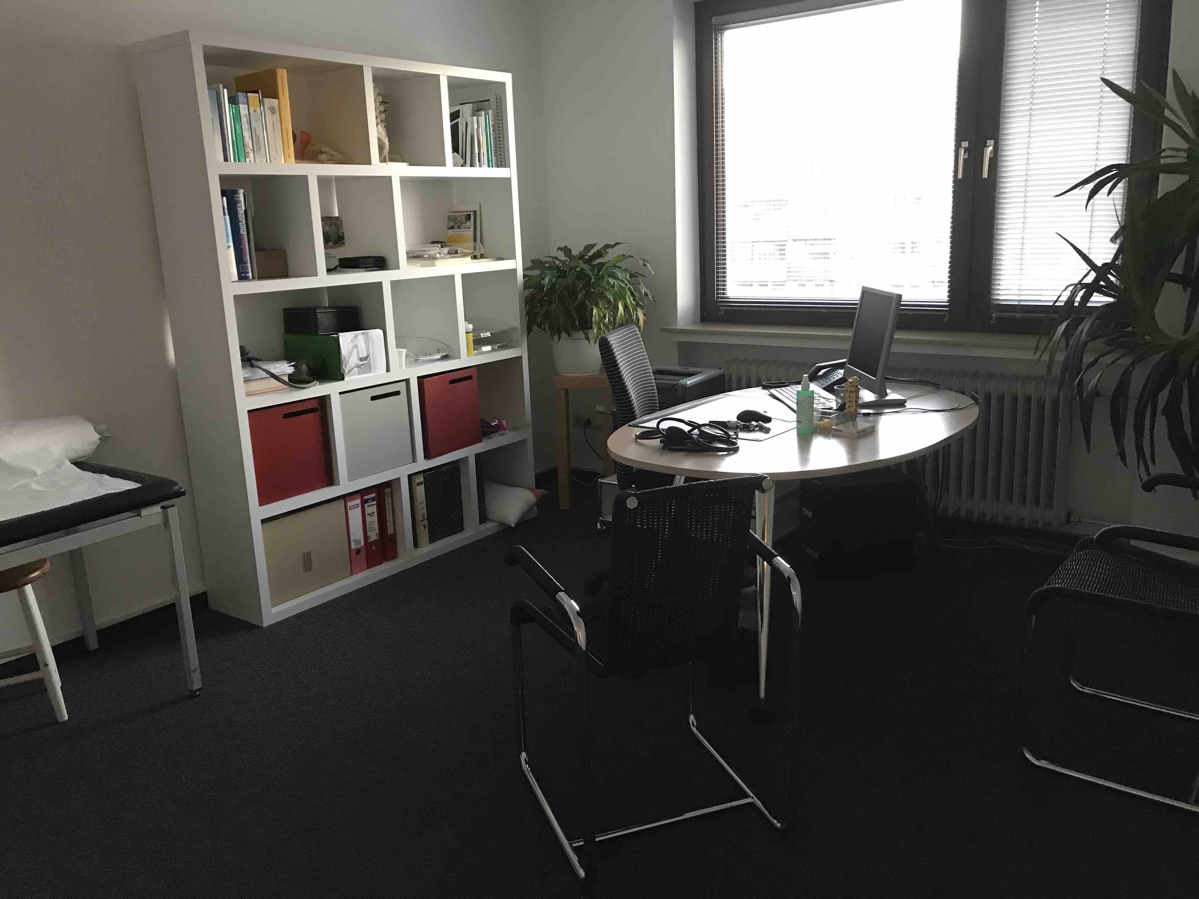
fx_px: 970
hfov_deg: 63.4
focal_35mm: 28
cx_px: 600
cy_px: 450
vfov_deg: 49.7
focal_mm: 3.99
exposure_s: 1/17
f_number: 1.8
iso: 100
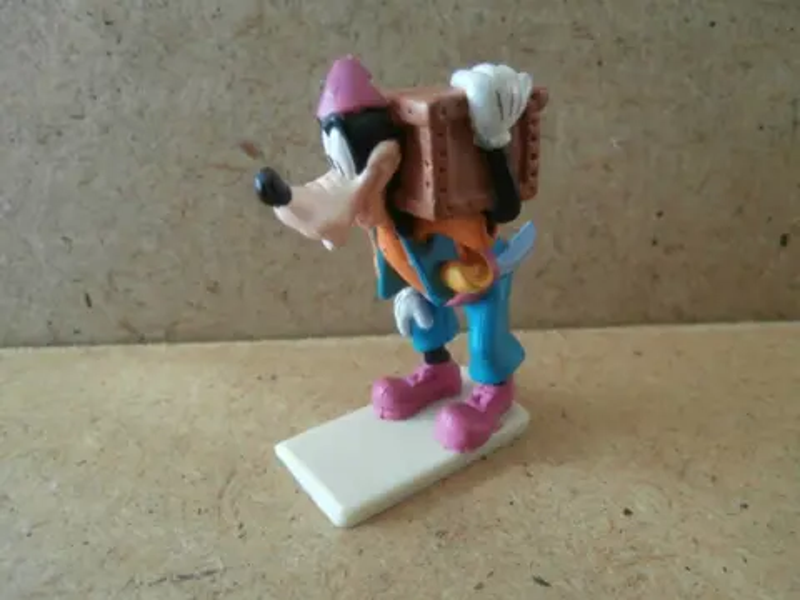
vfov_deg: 56.8
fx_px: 555
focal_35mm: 24
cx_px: 400
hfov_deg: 71.6
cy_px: 300
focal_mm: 4.2
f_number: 3
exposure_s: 1/30
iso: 200
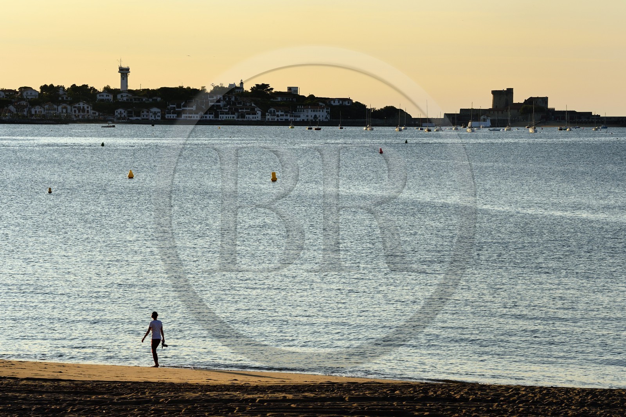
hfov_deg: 16.4
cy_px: 208
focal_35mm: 125
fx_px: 2173
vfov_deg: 11.0
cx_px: 313
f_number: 14
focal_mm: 125
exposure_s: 1/250
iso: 200
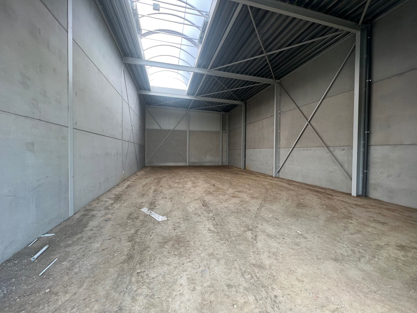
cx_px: 208
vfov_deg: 89.9
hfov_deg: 106.2
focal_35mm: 13
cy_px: 156
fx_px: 157
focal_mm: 1.57
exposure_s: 1/99
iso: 40
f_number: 1.8
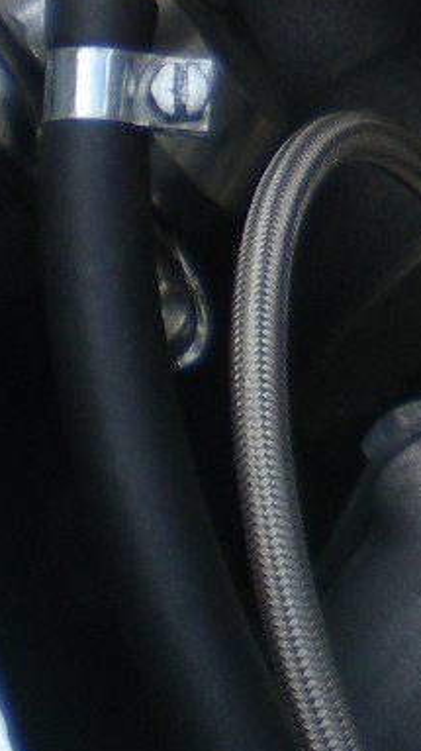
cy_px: -20
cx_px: 936
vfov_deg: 12.8
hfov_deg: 7.0
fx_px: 3299
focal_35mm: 166
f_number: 3.1
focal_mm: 6.3
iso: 50
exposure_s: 1/250
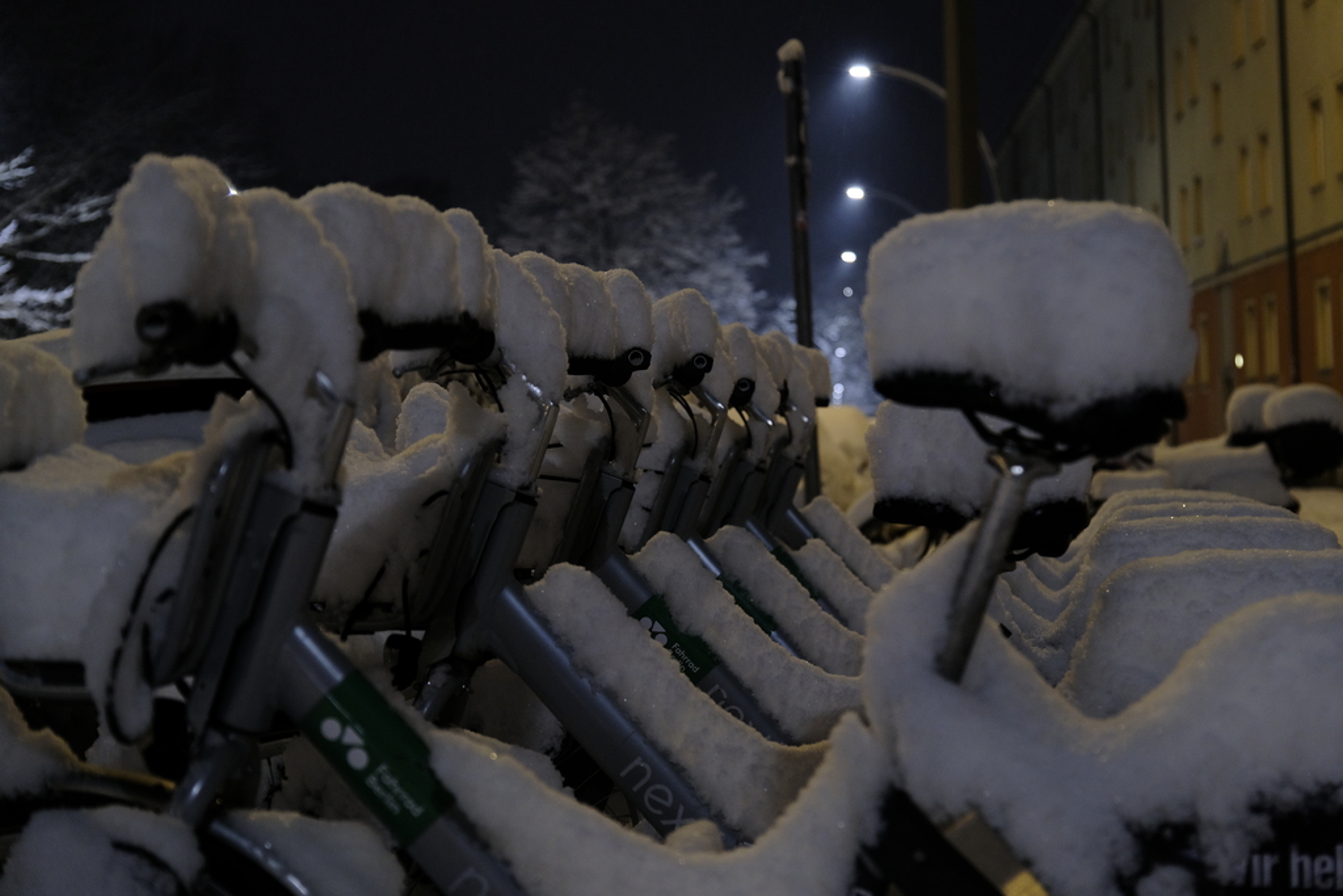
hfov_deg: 33.4
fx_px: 2238
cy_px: 448
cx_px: 672
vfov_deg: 22.6
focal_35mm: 60
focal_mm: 39.8
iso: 800
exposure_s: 1/20
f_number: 2.8
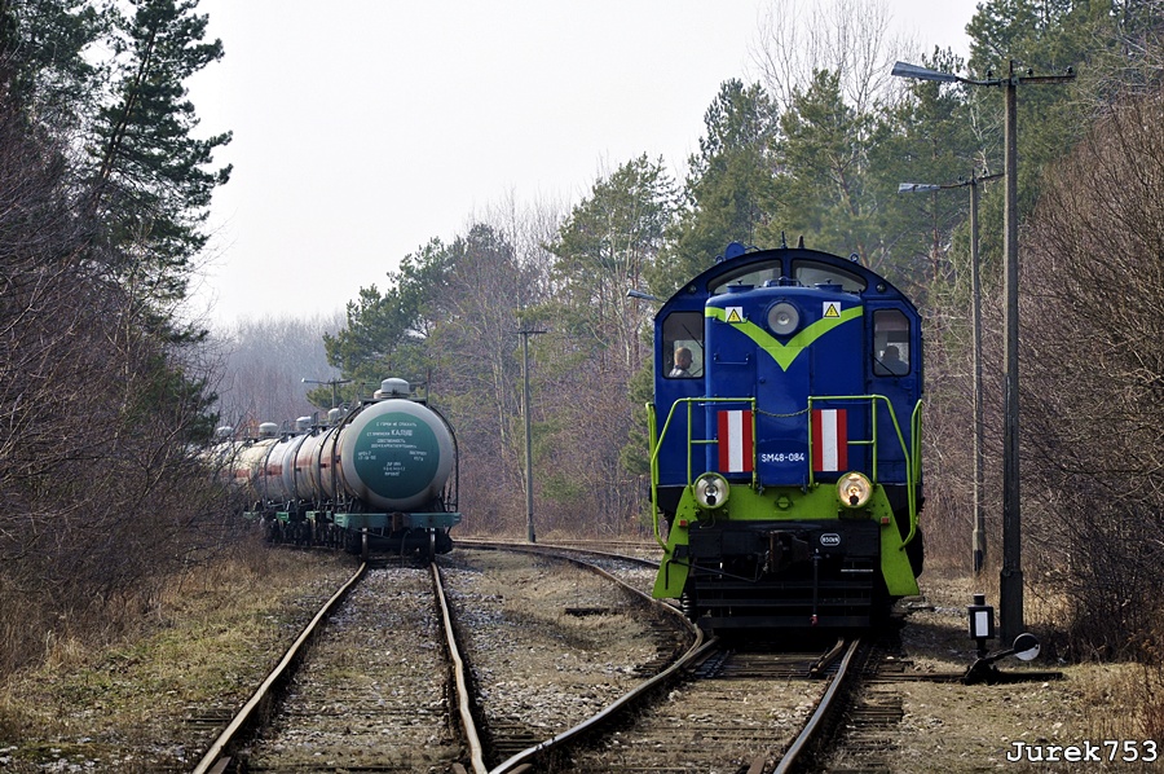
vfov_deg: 9.9
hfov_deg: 14.9
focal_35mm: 138
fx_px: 4457
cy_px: 387
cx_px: 582
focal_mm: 92
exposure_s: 1/250
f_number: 8
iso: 200
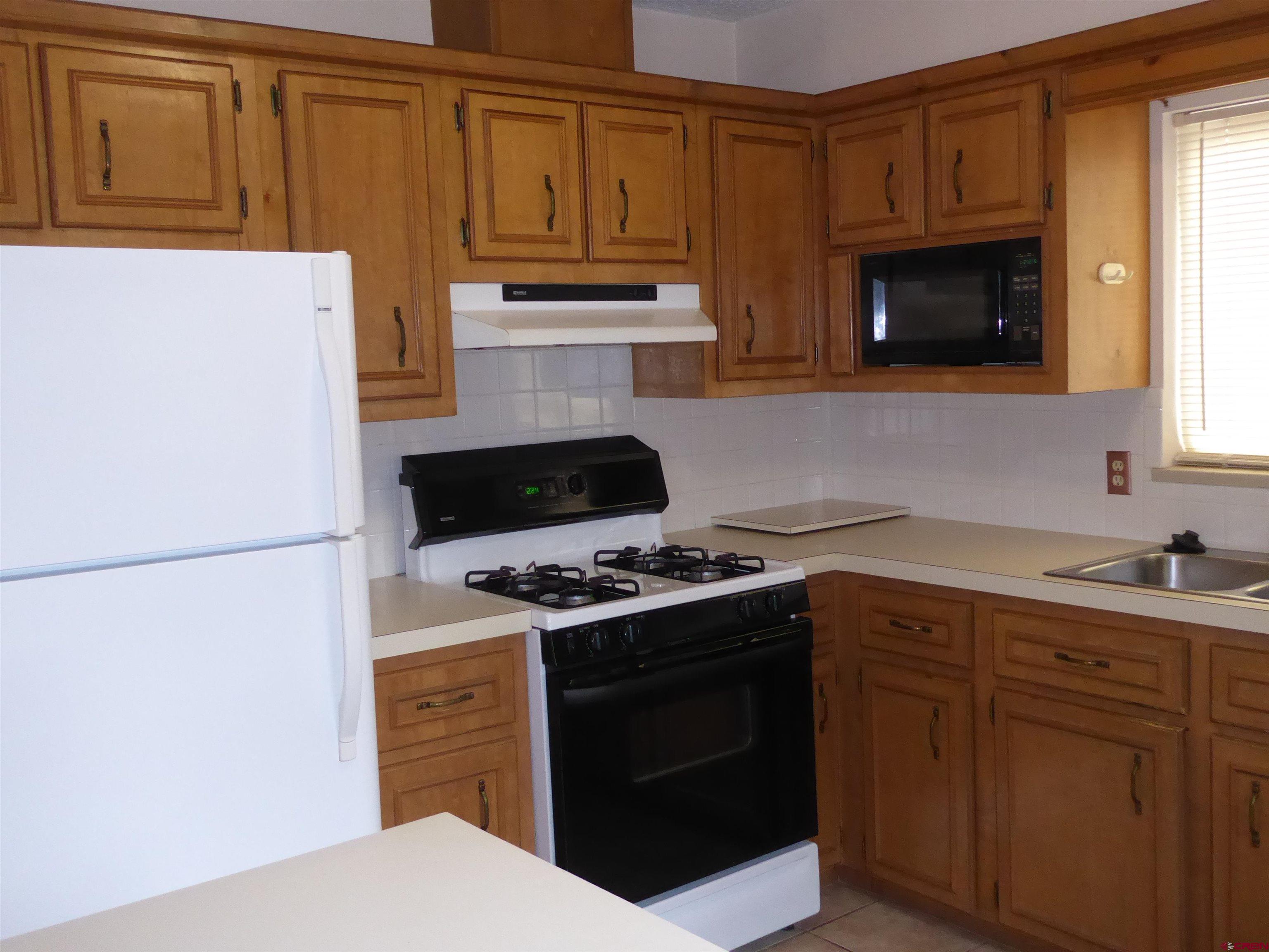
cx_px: 634
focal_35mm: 35
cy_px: 476
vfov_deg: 40.7
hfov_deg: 52.6
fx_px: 1283
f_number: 3.7
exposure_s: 1/60
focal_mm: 6.3
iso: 800
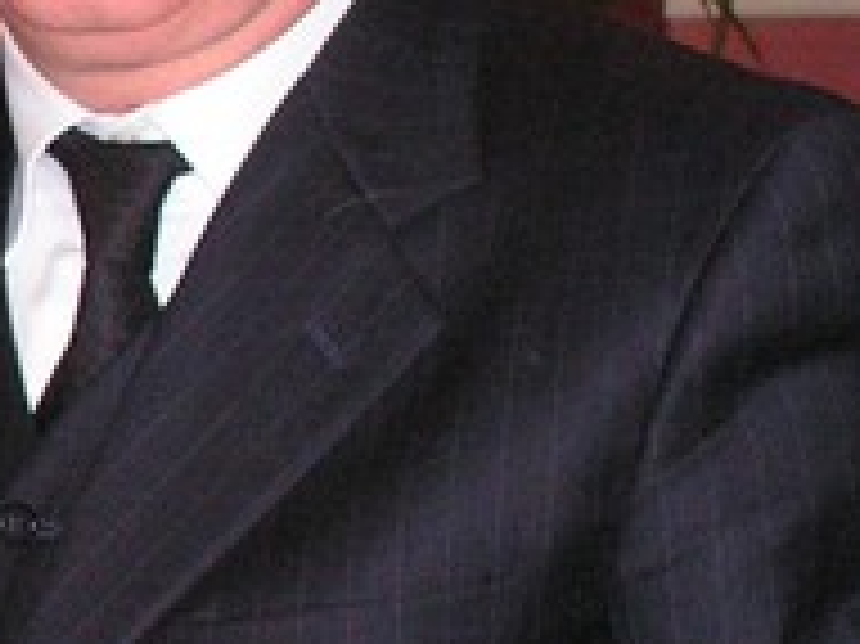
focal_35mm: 264
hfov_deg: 7.3
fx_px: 6555
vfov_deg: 5.6
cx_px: -806
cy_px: 333
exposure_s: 1/80
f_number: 3.3
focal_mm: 10.6
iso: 200
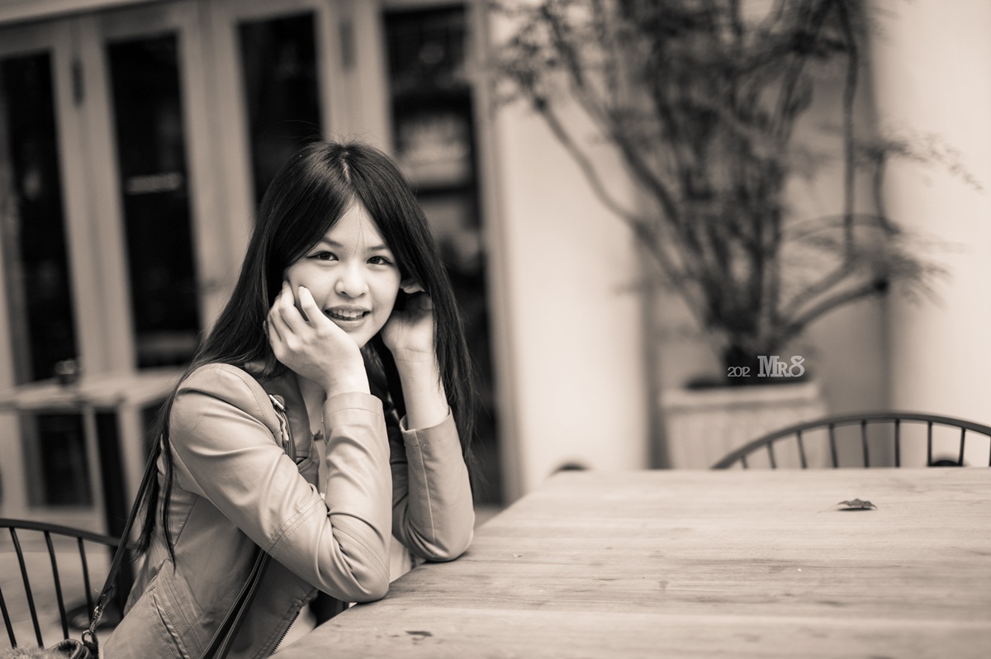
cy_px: 330
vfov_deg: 26.9
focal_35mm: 50
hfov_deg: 39.6
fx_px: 1375
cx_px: 496
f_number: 1.6
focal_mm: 50
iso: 200
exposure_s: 1/2000
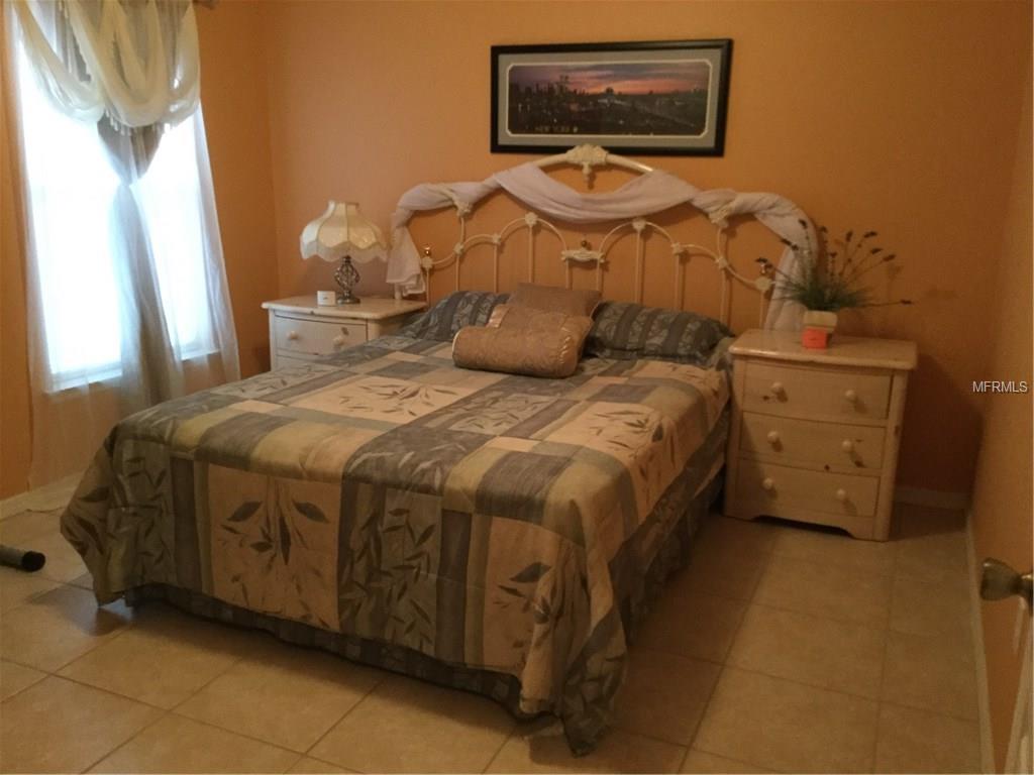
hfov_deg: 58.4
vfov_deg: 45.4
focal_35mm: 31
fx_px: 926
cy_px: 388
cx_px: 517
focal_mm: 3.3
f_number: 2.4
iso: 200
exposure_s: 1/15
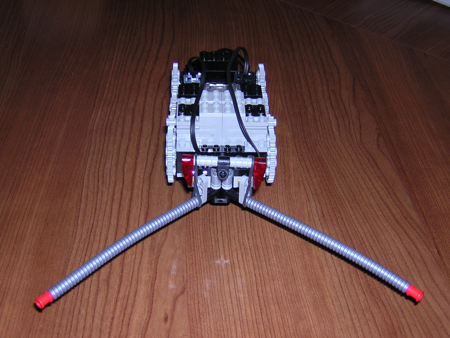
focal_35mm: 51
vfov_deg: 28.6
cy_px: 169
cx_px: 225
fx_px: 663
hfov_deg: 37.5
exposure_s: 1/60.1
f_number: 3.1
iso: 100
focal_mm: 6.6
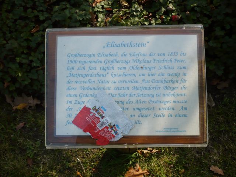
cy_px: 88
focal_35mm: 35
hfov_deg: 52.6
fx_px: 239
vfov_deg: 40.7
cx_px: 118
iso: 100
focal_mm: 5.8
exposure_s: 1/640
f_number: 2.8
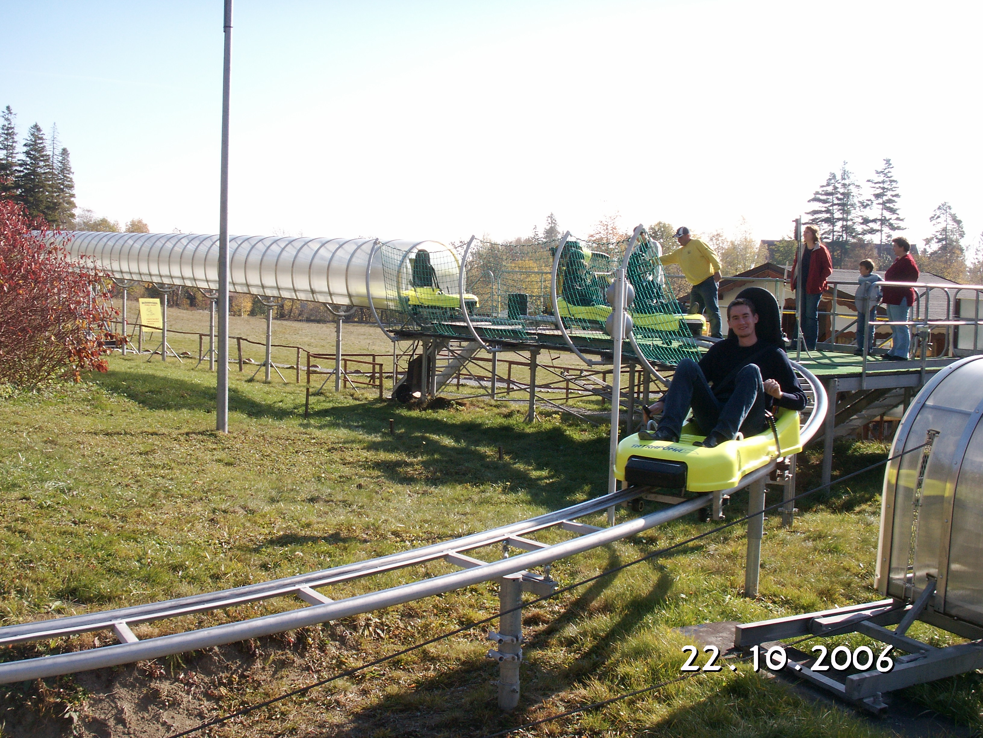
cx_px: 492
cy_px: 369
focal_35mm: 37
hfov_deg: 50.1
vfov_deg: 38.7
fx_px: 1051
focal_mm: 7.7
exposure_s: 1/160
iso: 50
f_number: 7.1
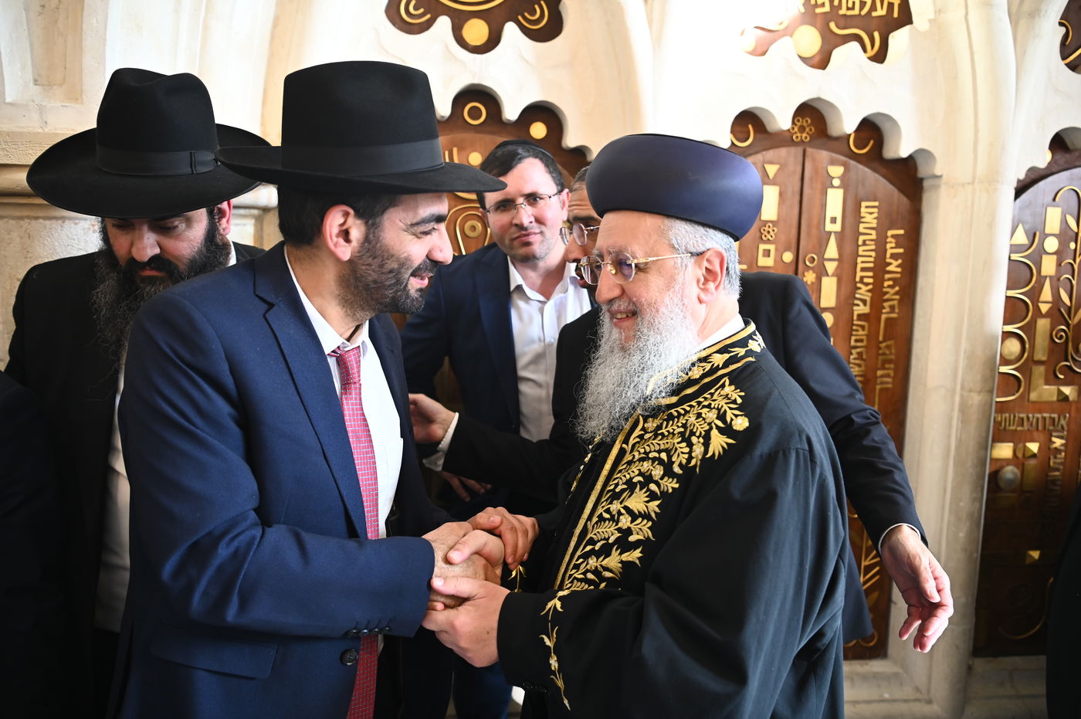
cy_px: 360
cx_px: 540
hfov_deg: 55.8
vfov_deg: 38.8
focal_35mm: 34
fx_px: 1020
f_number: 3.5
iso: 1250
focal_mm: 34
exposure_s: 1/160
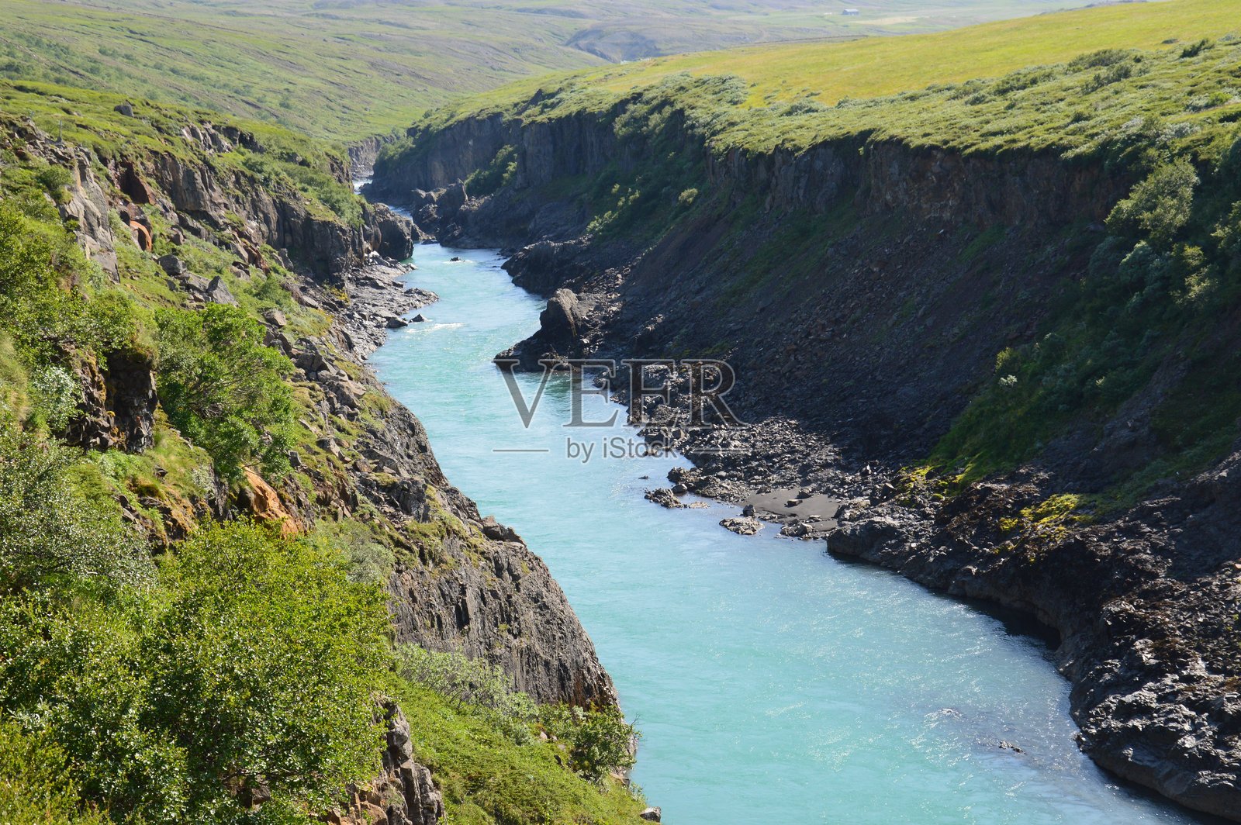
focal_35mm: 68
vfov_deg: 20.1
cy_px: 412
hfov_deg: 29.9
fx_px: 2325
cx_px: 620
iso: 400
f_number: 10
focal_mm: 45
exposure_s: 1/320
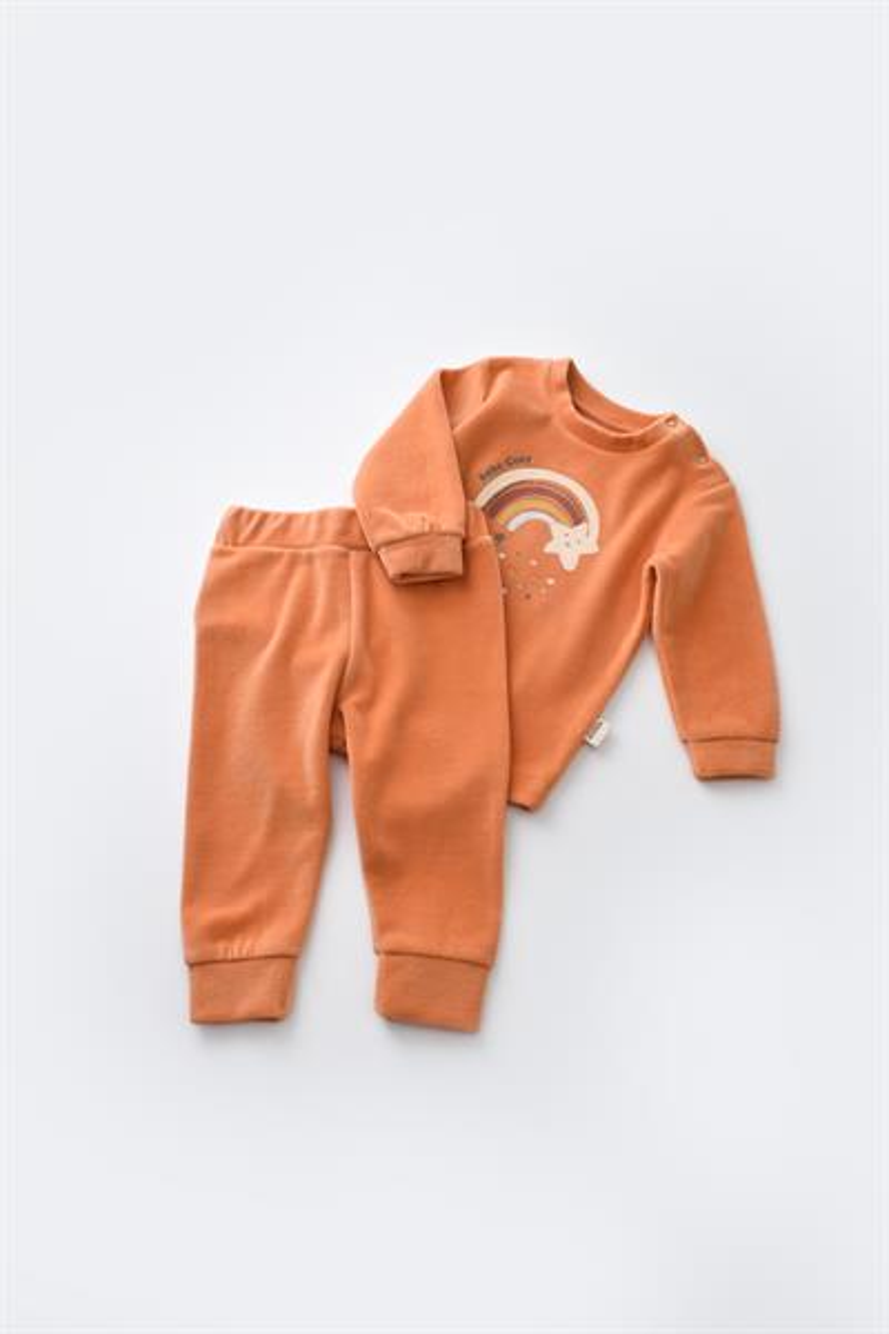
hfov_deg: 36.9
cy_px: 667
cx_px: 444
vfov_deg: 53.1
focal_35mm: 36
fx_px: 1333
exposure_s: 1/100
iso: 400
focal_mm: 24
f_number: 8
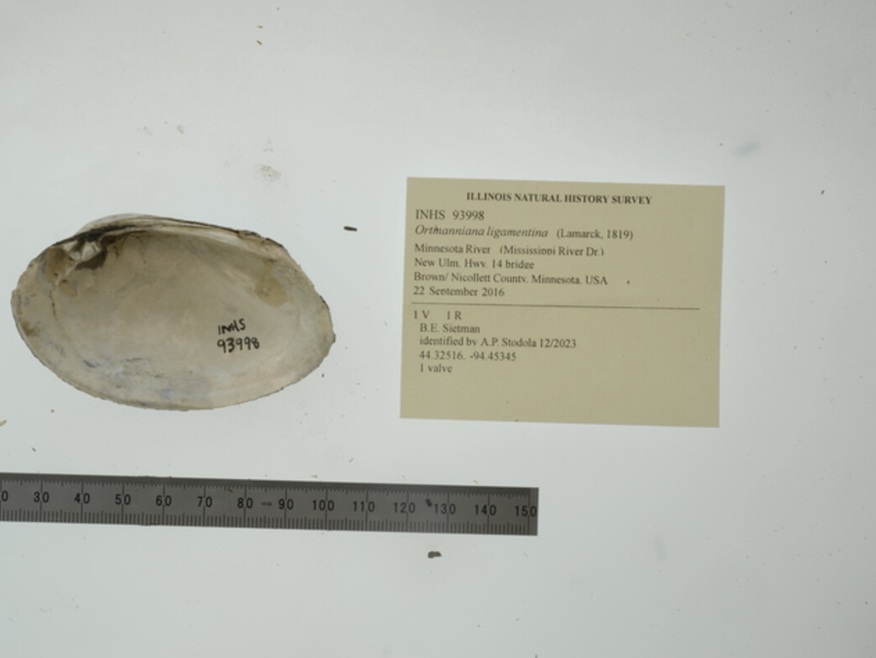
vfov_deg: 22.3
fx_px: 1670
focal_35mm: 66
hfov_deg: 29.4
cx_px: 382
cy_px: 333
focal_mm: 60
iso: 100
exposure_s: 1/10
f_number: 32
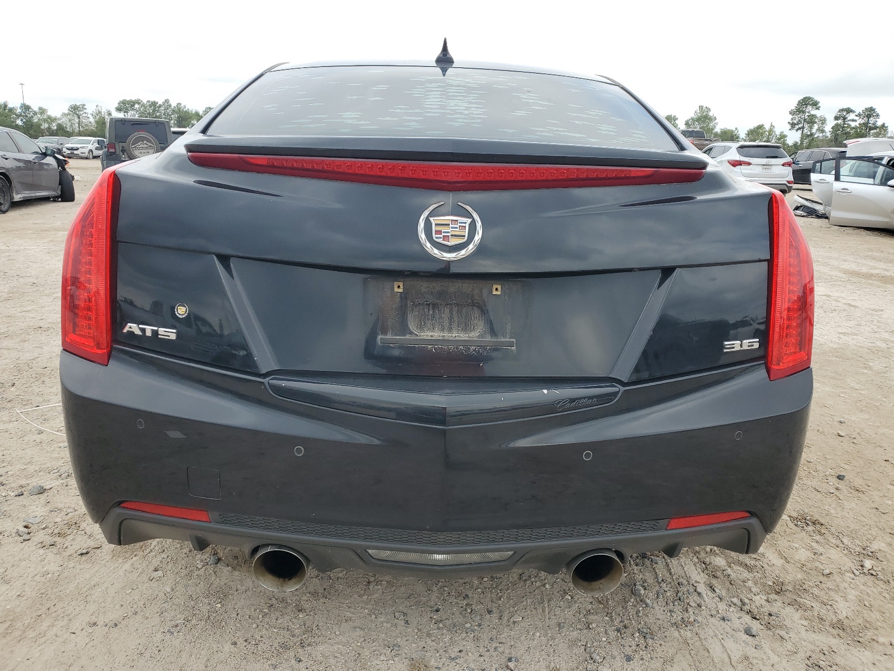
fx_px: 671
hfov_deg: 67.3
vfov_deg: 53.1
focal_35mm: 26
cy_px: 336
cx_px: 447
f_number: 1.5
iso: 50
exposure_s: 1/1111
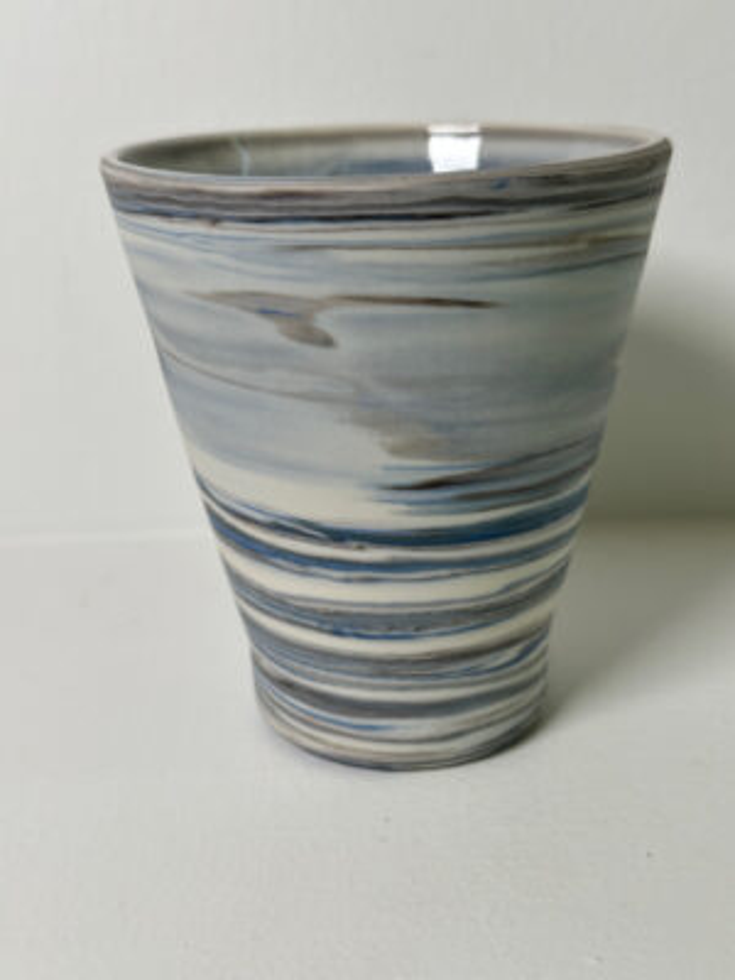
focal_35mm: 48
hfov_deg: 30.3
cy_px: 490
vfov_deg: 39.7
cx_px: 368
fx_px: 1359
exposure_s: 1/147
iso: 80
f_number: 1.78
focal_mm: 6.86
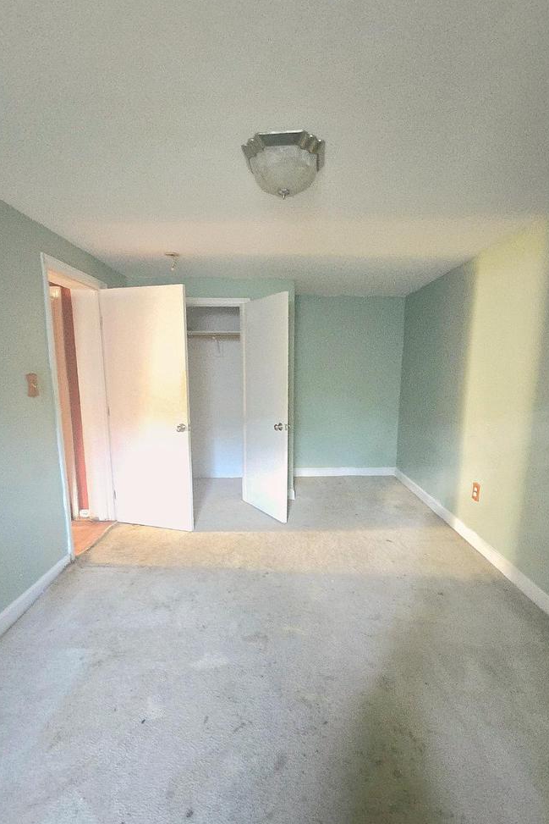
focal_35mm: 15
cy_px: 434
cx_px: 278
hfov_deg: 77.3
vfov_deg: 100.3
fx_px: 343
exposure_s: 1/15
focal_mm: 2.2
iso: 3200
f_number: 2.2
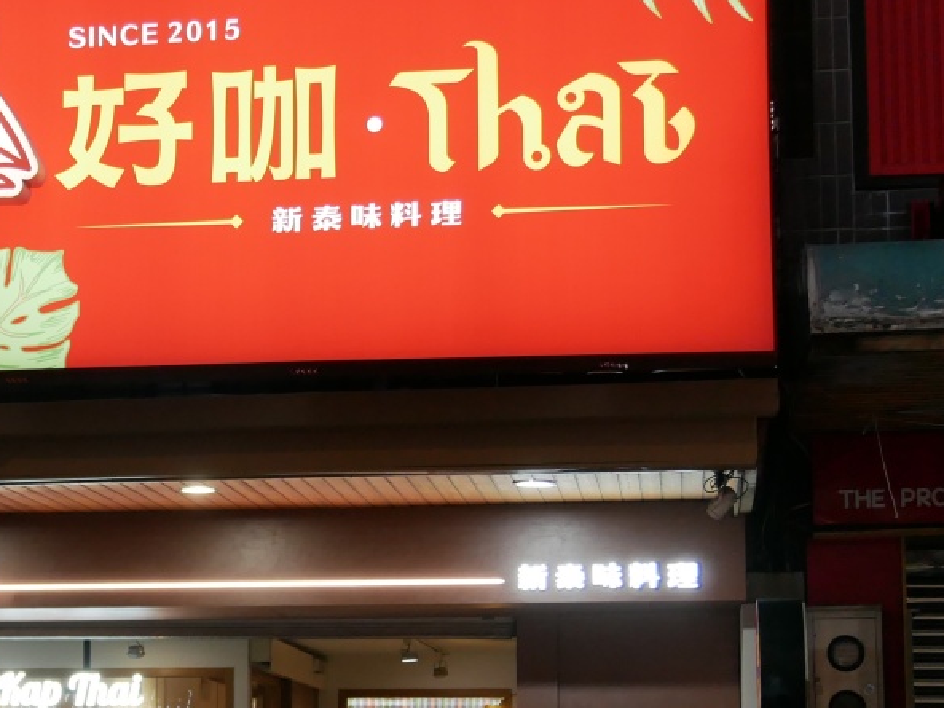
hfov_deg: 24.9
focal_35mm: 77
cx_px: 196
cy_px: 432
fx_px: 2100
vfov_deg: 19.1
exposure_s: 1/60
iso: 400
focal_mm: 19
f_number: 3.8
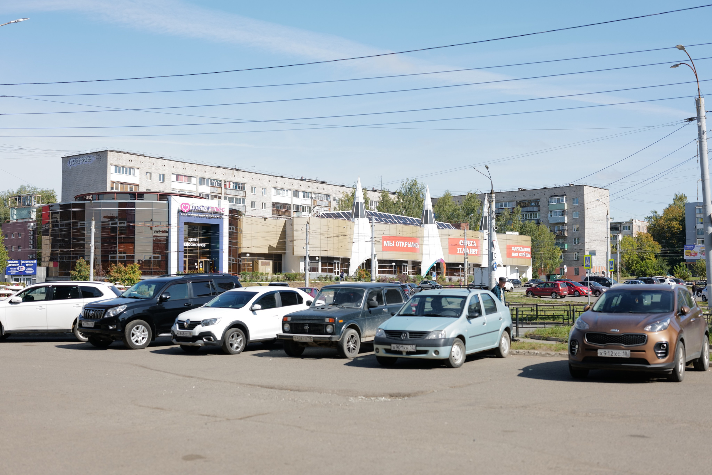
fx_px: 989
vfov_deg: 27.0
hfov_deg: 39.6
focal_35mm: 50
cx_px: 356
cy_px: 238
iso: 100
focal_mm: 50
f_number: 2.5
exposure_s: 1/1600
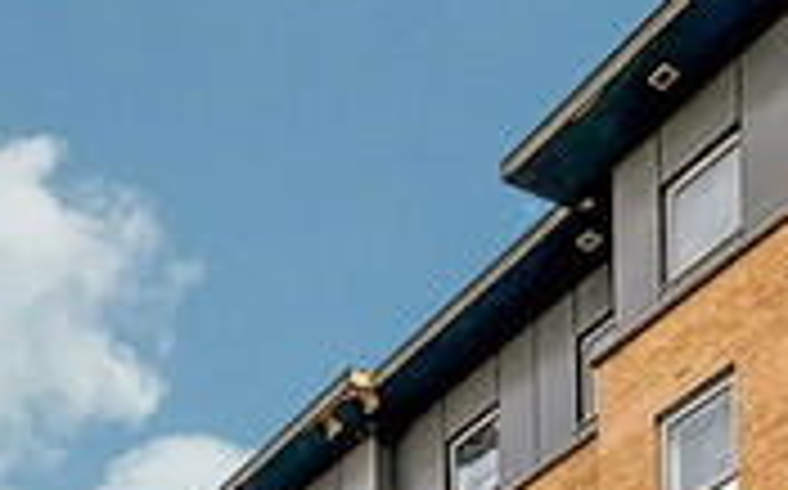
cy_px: 521
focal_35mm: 87
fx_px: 1867
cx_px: 212
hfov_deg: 23.6
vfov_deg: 14.7
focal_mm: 2.22
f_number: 2.2
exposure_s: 1/340
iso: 40
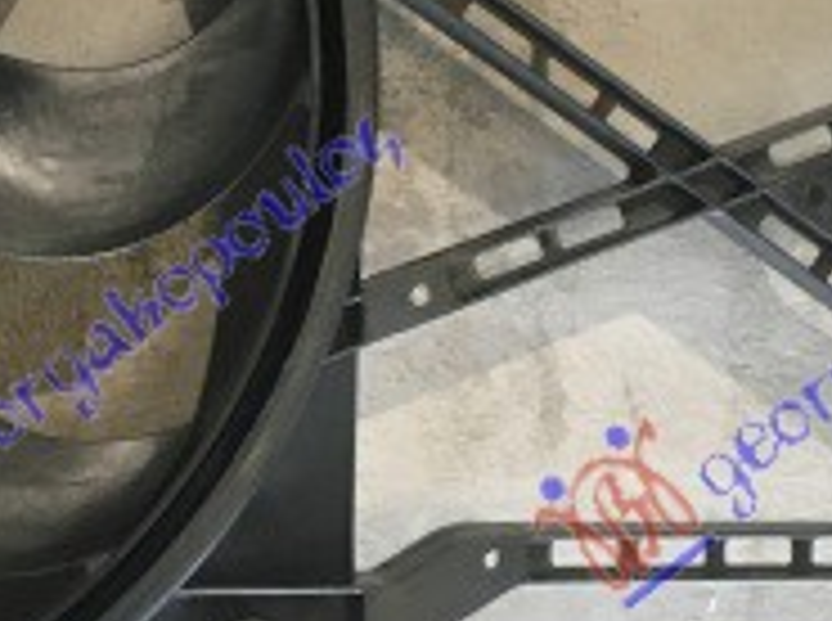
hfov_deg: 17.6
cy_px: 133
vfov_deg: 13.4
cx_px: 54
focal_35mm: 110
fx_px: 2639
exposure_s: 1/20
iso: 200
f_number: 2.2
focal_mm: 4.15
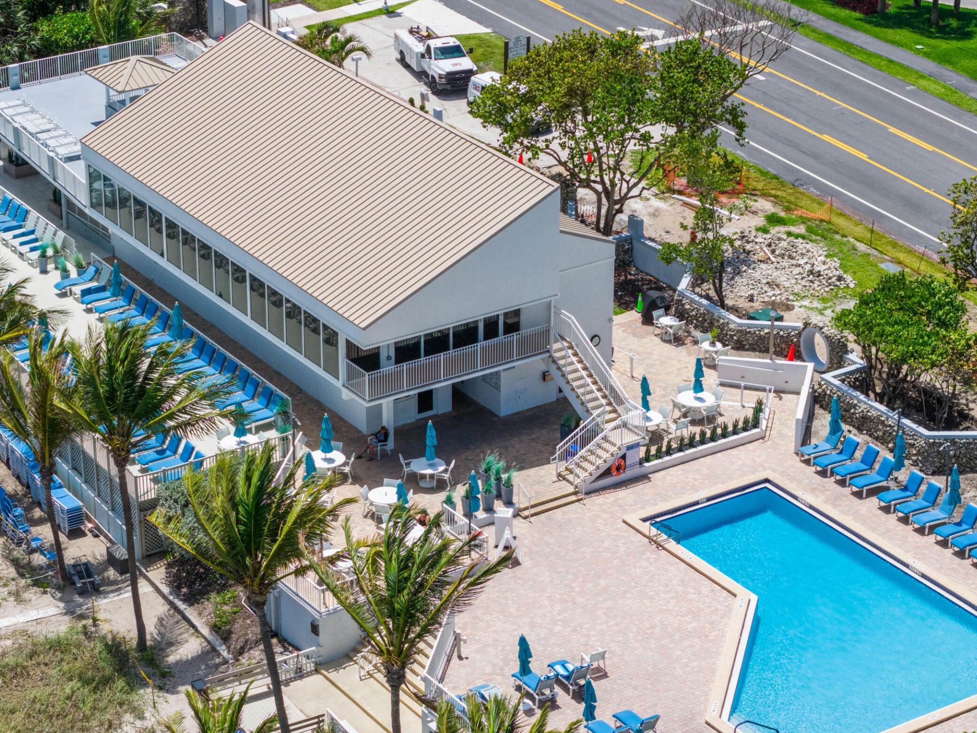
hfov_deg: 19.4
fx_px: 2850
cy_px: 436
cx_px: 445
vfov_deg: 14.6
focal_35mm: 101
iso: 100
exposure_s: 1/1250
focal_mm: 19.35
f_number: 2.8
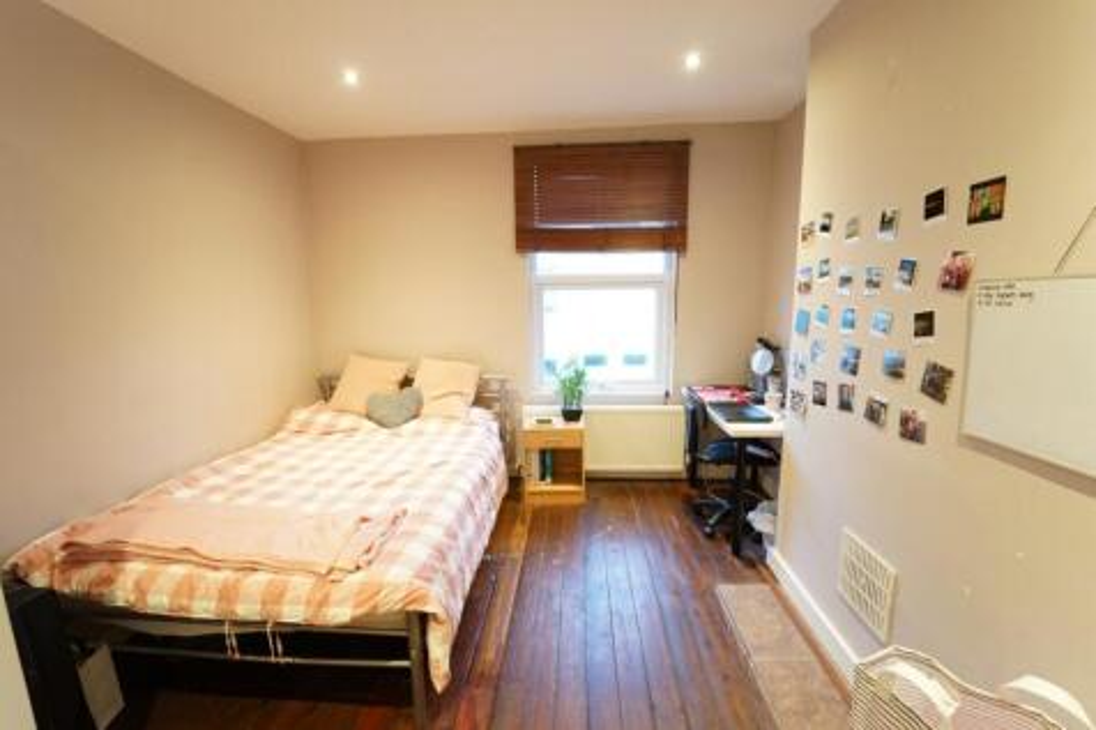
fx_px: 426
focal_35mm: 14
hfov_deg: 104.3
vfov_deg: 81.2
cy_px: 365
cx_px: 548
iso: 4000
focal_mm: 14
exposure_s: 1/25
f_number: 4.5
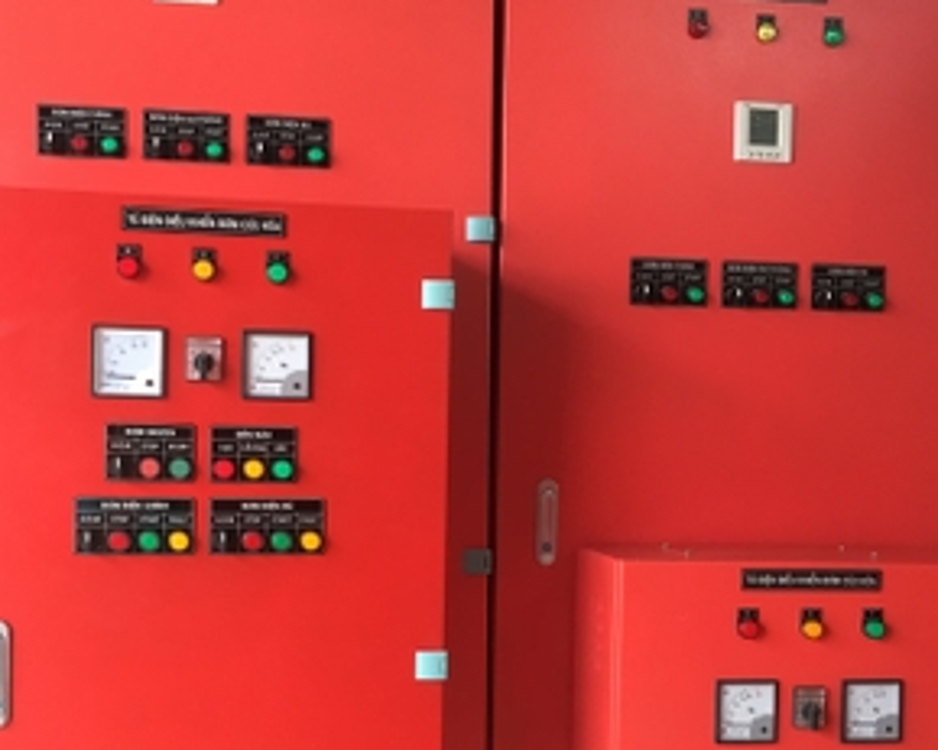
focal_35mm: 47
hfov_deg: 39.5
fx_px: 1304
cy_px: 497
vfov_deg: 31.8
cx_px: 435
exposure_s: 1/33
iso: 100
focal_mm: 4.15
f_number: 2.2
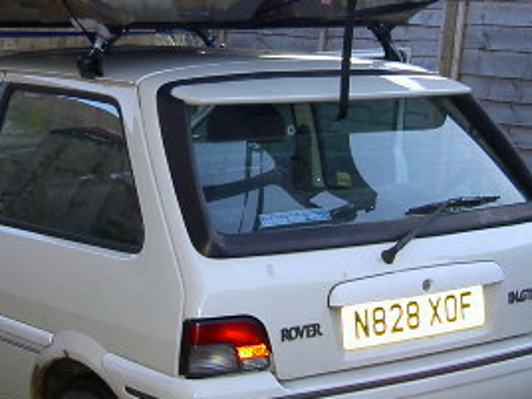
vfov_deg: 15.8
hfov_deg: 21.1
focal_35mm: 93
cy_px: 71
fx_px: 1429
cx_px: 208
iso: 100
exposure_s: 1/106
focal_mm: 8
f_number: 2.8
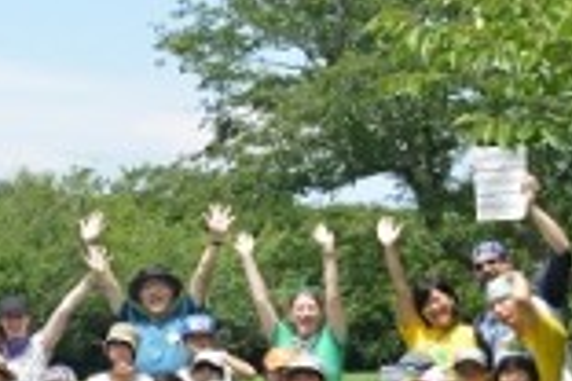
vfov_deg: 8.8
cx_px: -381
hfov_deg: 12.3
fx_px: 2478
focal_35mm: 156
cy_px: 194
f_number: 9
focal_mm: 38
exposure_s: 1/125
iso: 100
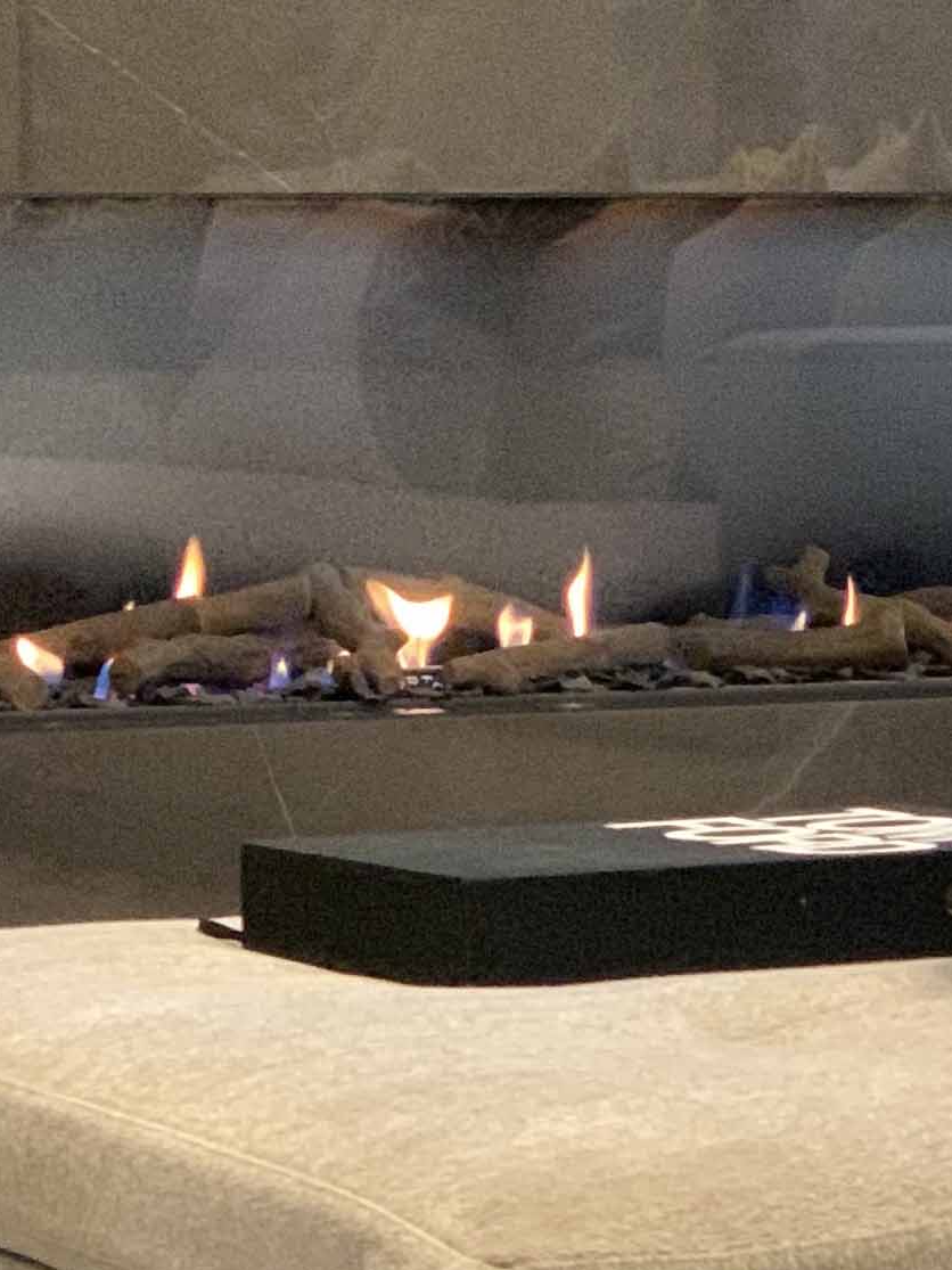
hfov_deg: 7.9
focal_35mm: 188
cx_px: 312
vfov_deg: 10.5
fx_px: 6895
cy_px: 392
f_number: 2.4
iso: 400
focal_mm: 6
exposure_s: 1/33
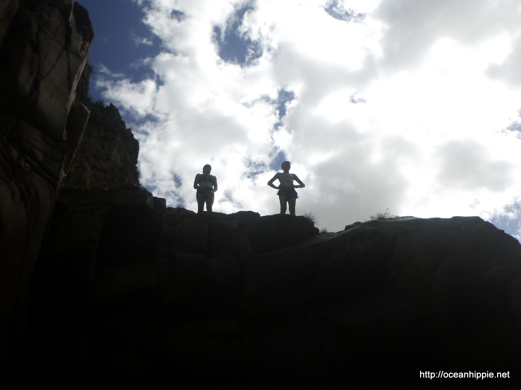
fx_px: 376
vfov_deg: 54.9
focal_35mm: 25
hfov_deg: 69.4
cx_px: 260
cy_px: 195
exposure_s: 1/1000
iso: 100
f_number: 3.9
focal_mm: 4.5
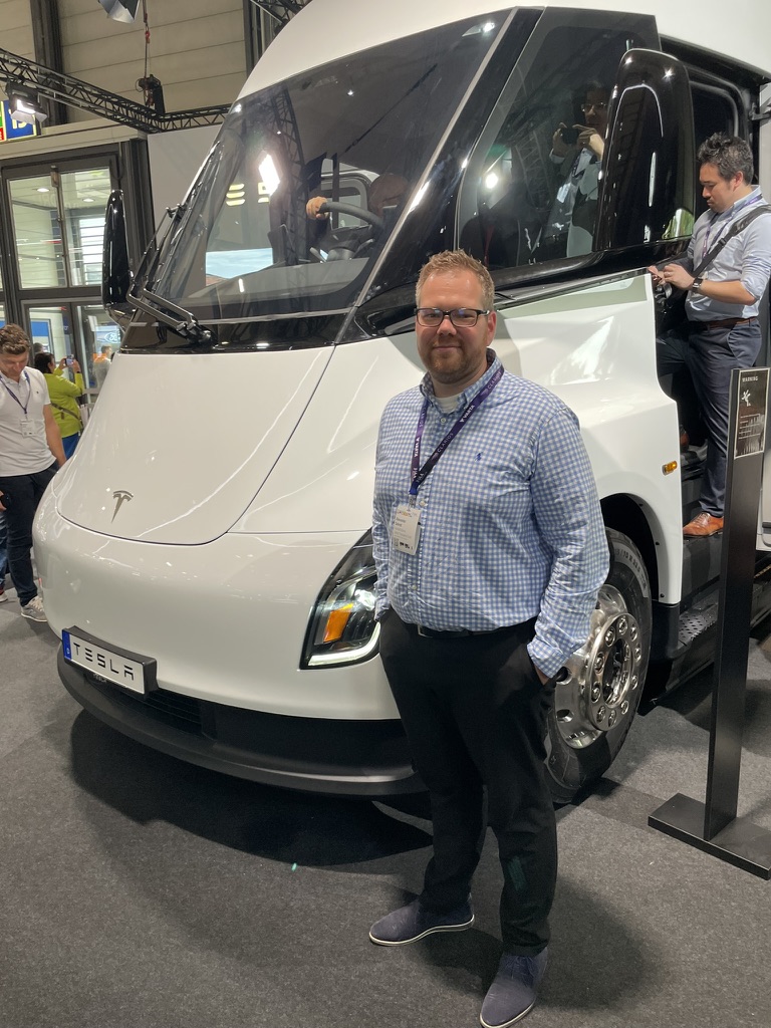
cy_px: 514
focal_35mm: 26
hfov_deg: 53.1
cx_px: 386
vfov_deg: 67.3
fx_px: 772
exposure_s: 1/100
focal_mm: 4.2
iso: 100
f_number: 1.6
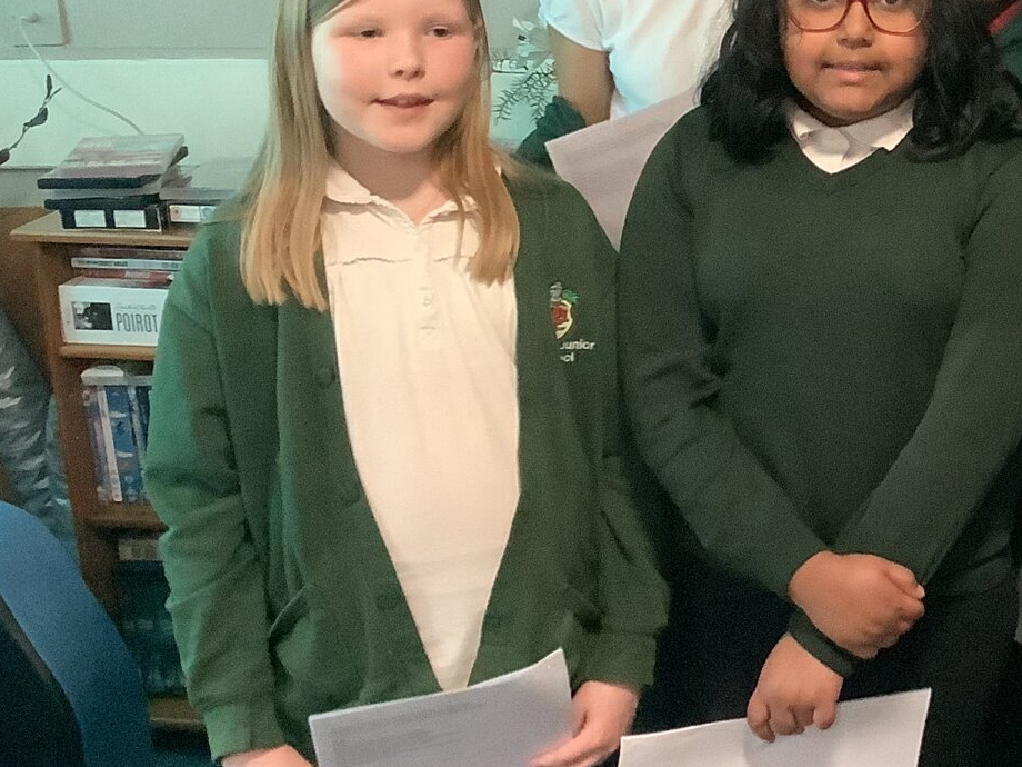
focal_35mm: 69
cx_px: 1098
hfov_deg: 26.2
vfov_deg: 21.2
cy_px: 259
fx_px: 2037
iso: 640
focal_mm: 3.3
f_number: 2.4
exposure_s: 1/30
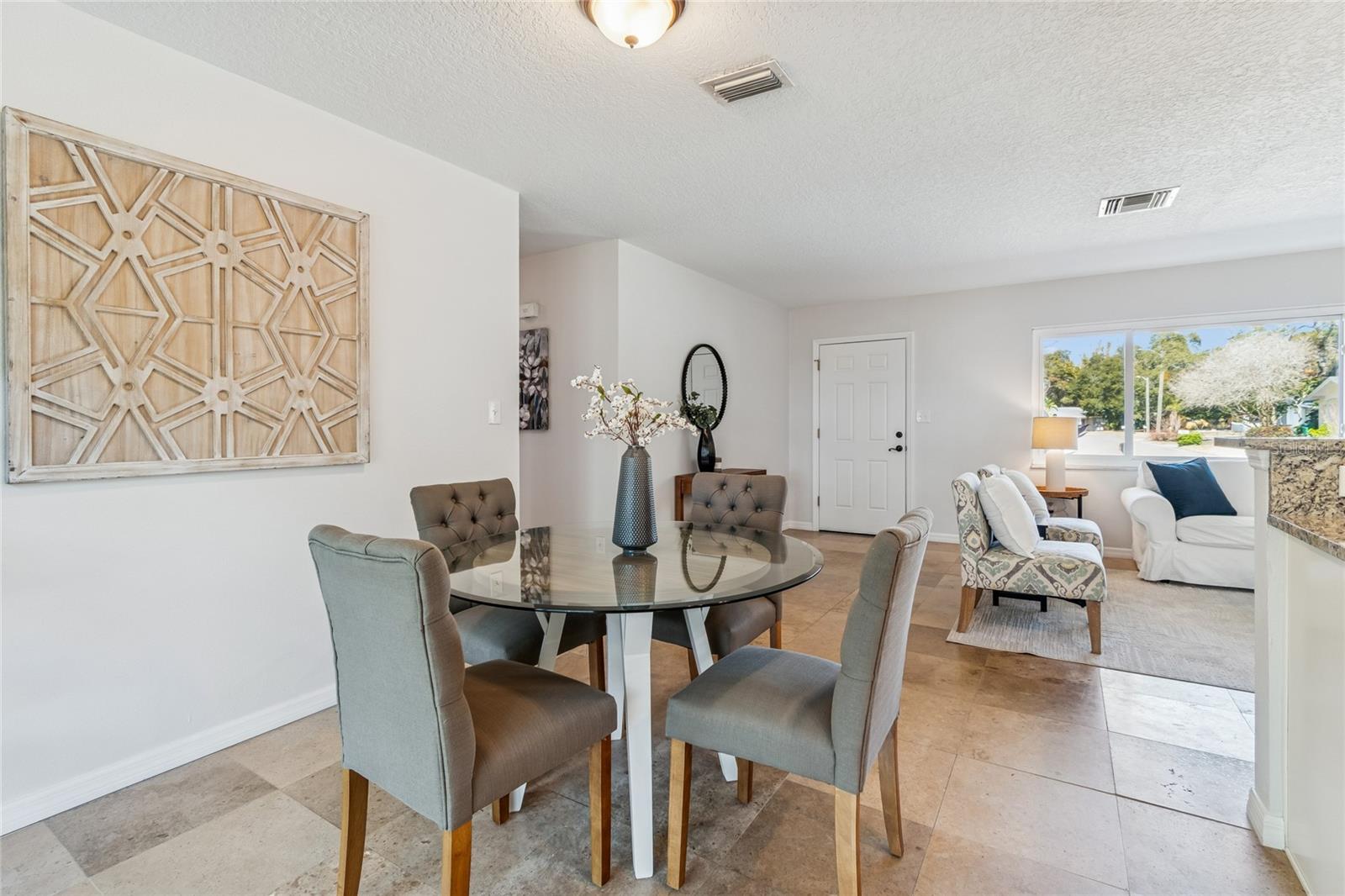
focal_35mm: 15
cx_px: 672
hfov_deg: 100.4
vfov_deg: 77.3
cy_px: 448
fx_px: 560
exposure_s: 1/4
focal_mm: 10
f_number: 7.1
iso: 100
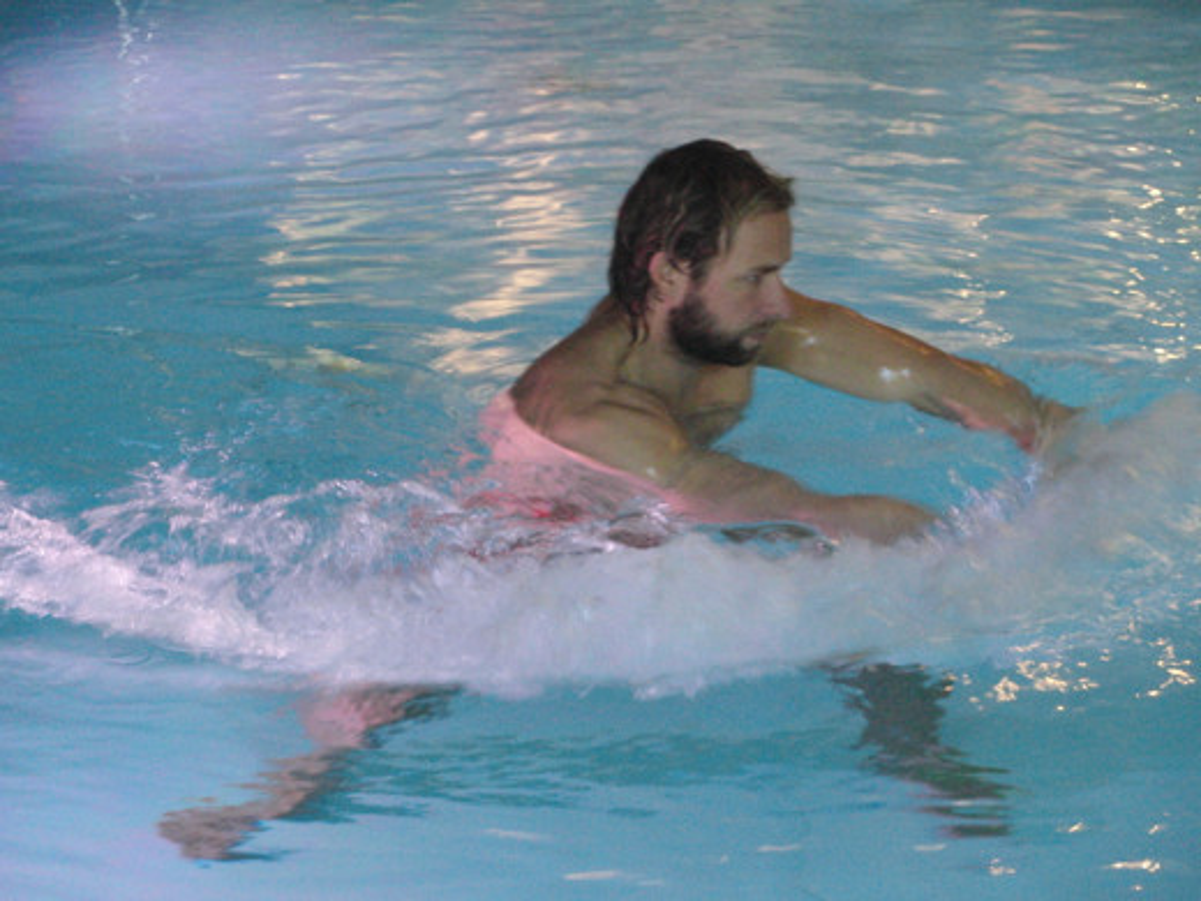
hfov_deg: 17.3
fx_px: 3955
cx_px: 600
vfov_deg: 13.0
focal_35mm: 114
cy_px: 450
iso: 800
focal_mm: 19.8
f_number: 4.2
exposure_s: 1/30
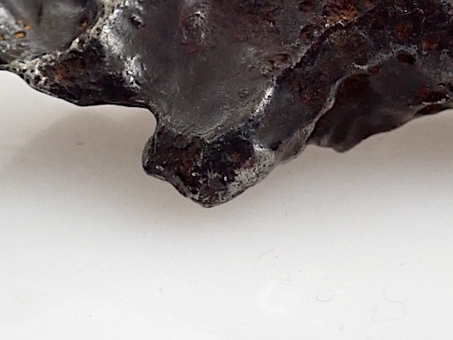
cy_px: 3
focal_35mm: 207
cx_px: 236
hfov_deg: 9.6
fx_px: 2709
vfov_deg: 7.1
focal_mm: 16.79
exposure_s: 1/80
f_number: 4.7
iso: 800
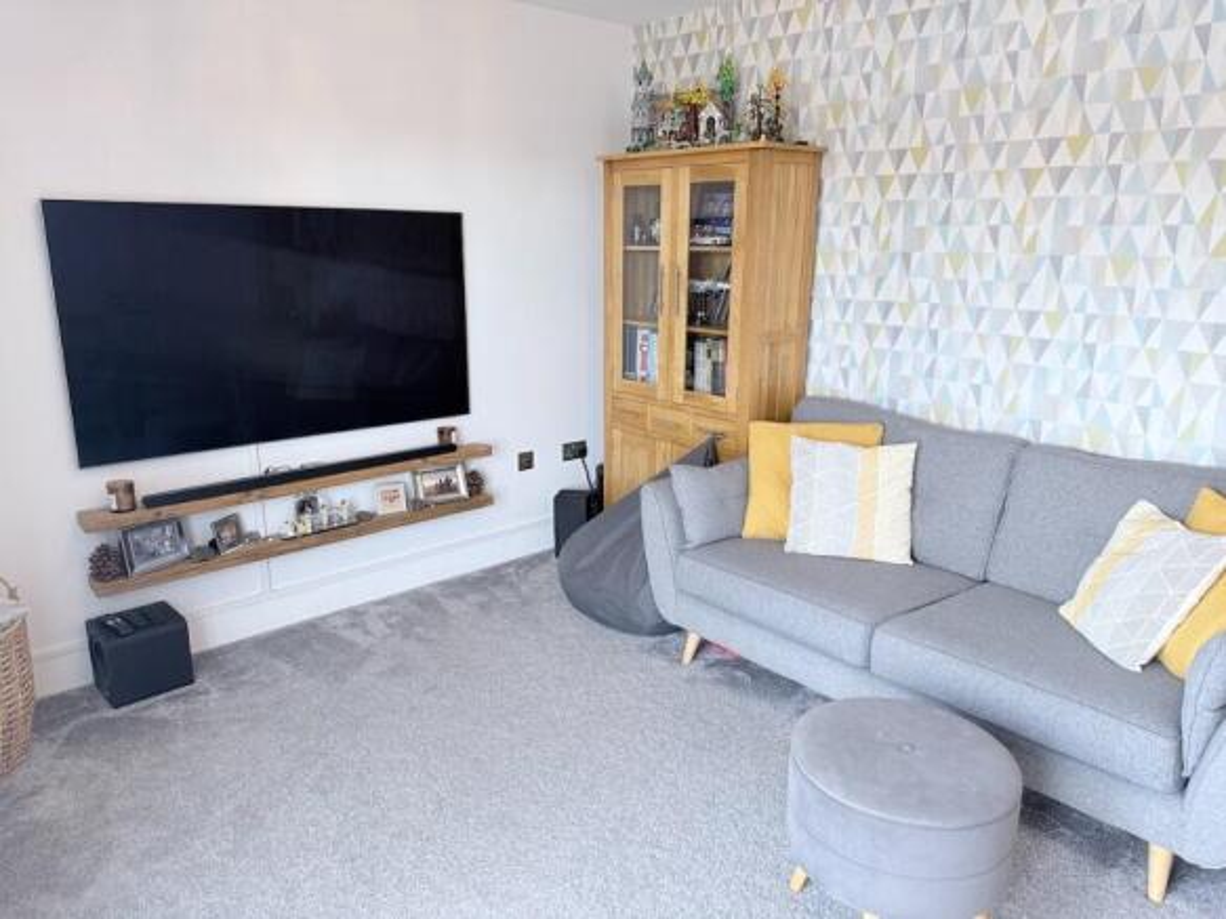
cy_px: 460
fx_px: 850
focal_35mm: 24
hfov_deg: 71.6
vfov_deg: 56.8
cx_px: 613
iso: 200
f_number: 1.78
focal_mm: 6.76
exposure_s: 1/100
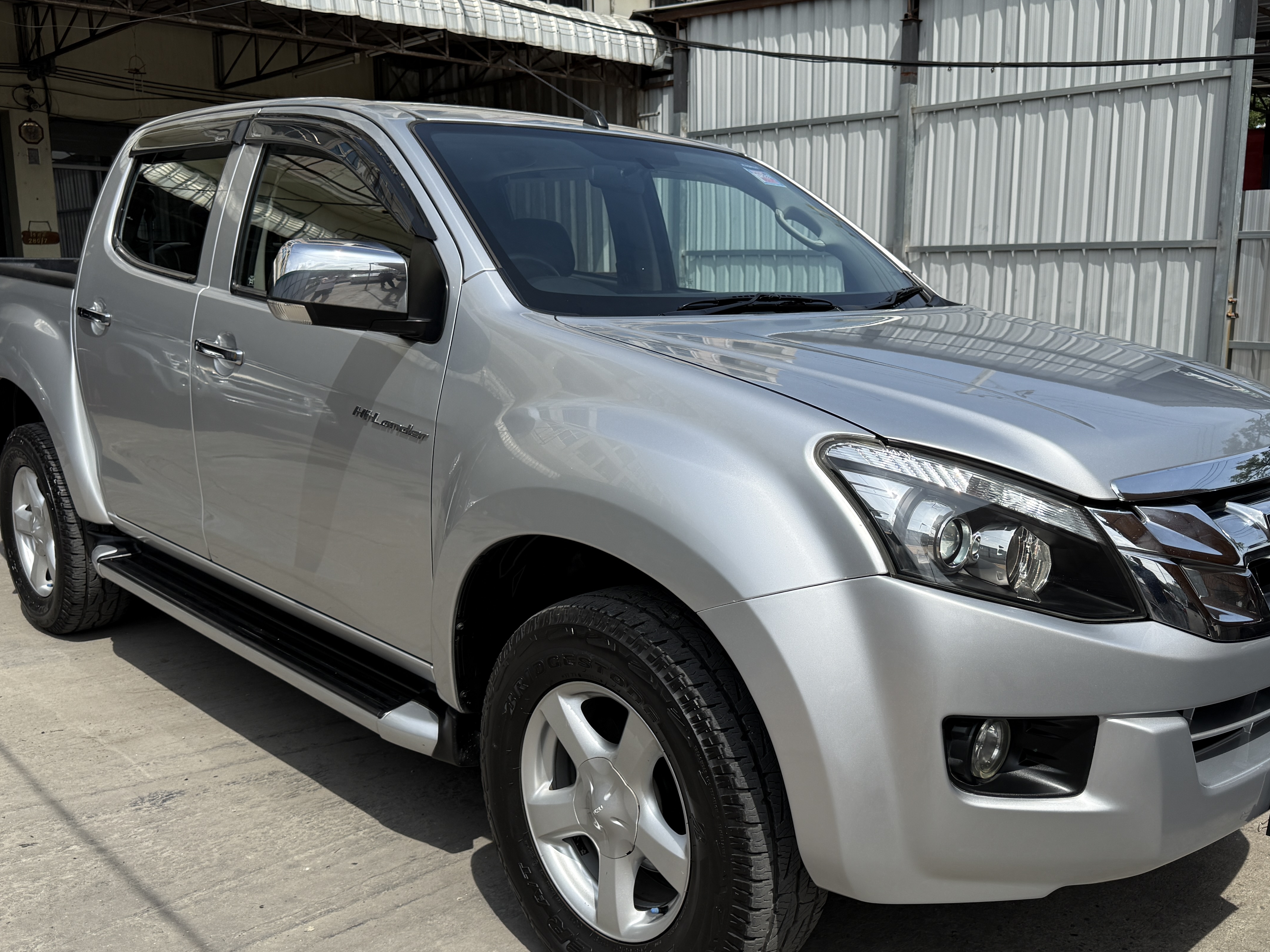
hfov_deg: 56.7
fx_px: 1174
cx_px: 693
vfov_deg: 44.1
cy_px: 501
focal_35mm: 32
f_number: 1.78
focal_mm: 6.76
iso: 80
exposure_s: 1/4673
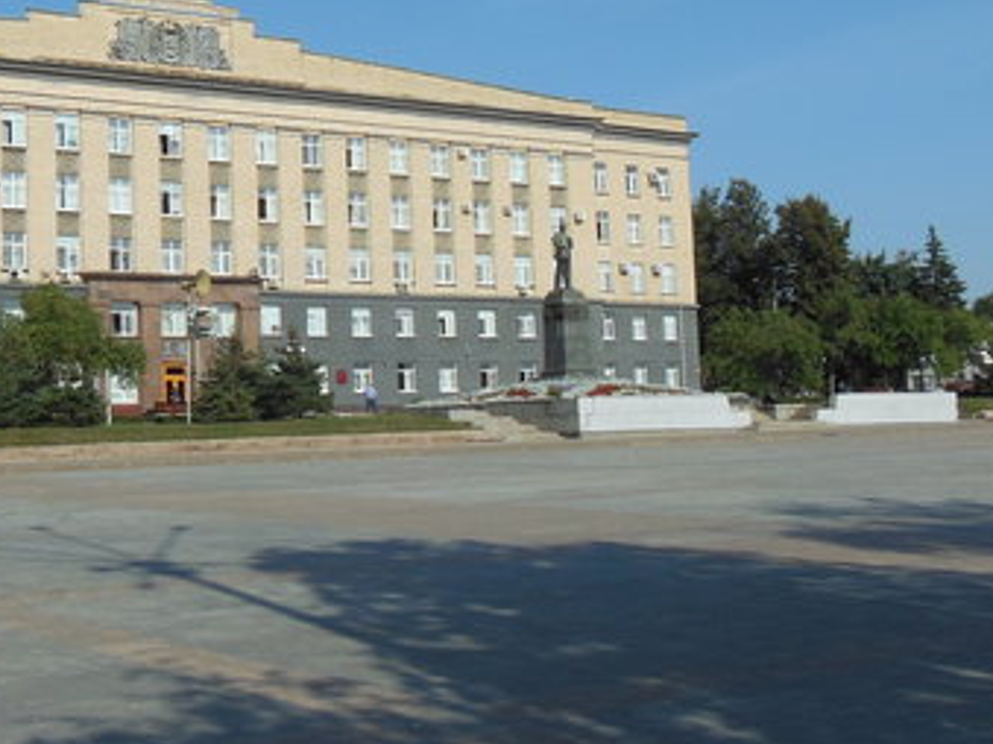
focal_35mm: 59
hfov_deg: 32.6
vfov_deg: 24.6
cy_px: 220
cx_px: 381
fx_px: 1692
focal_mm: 4.5
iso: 125
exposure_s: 1/2000
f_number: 3.5
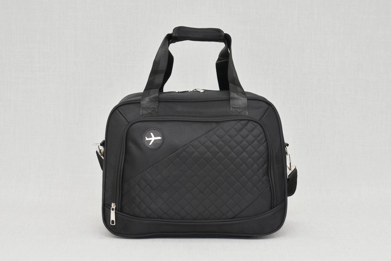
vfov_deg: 21.6
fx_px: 685
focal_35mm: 63
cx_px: 196
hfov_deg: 31.9
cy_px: 130
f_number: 5.6
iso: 100
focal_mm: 42
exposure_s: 1/60
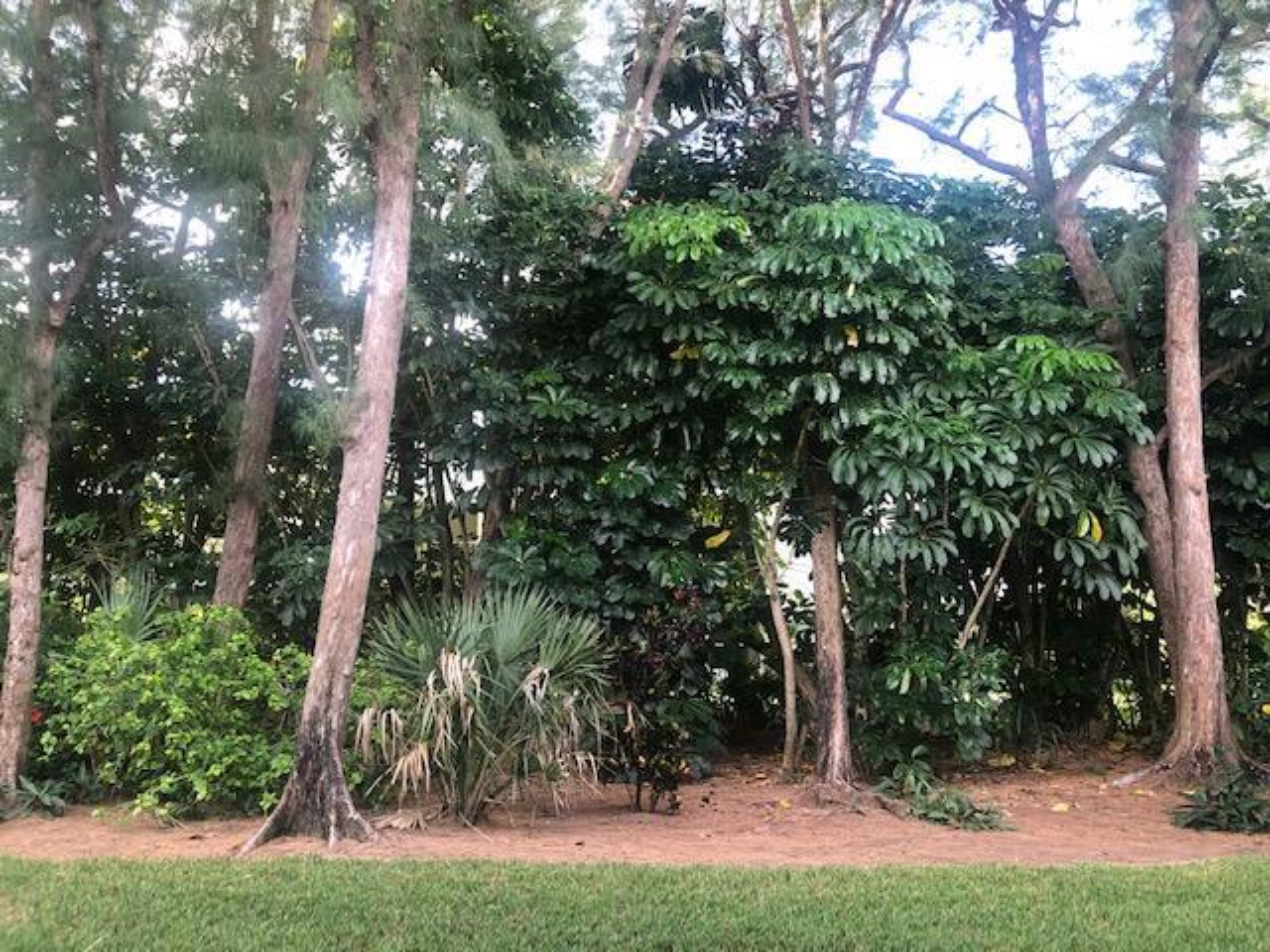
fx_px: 1027
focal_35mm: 28
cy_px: 476
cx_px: 635
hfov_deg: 63.4
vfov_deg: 49.7
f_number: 1.8
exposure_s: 1/40
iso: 25
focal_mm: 4
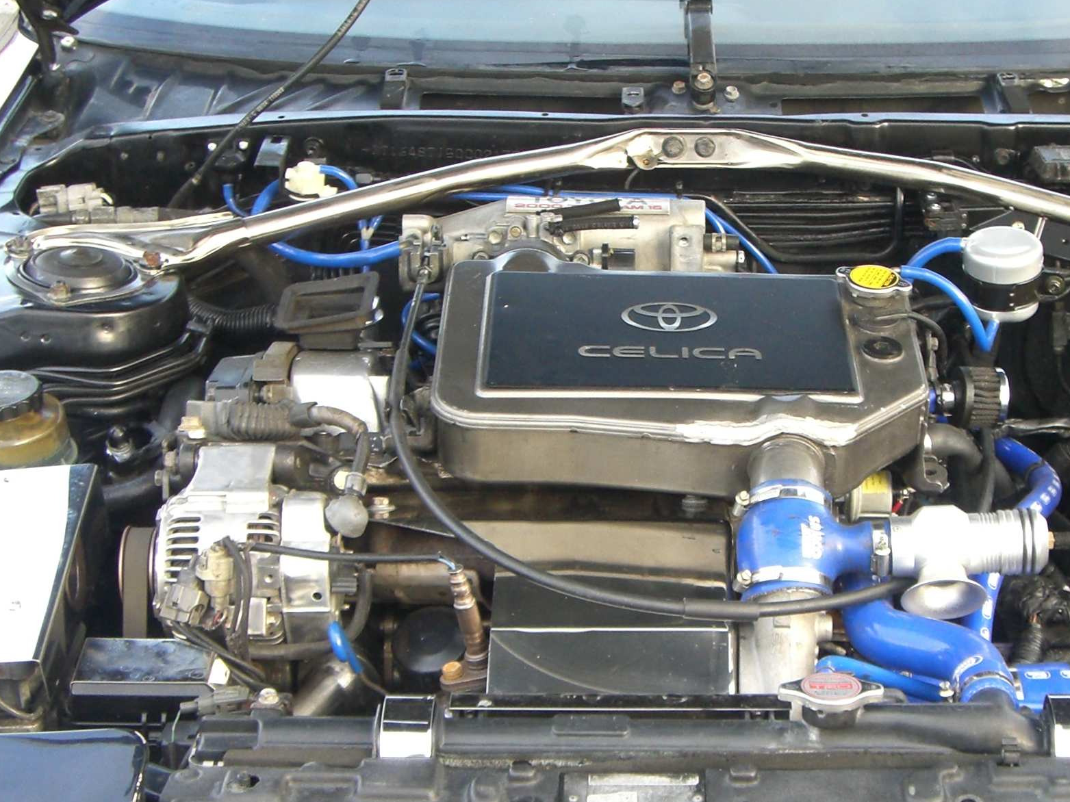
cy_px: 423
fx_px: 2380
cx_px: 717
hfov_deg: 25.2
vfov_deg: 19.1
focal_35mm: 77
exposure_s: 1/80
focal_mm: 7.6
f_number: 3
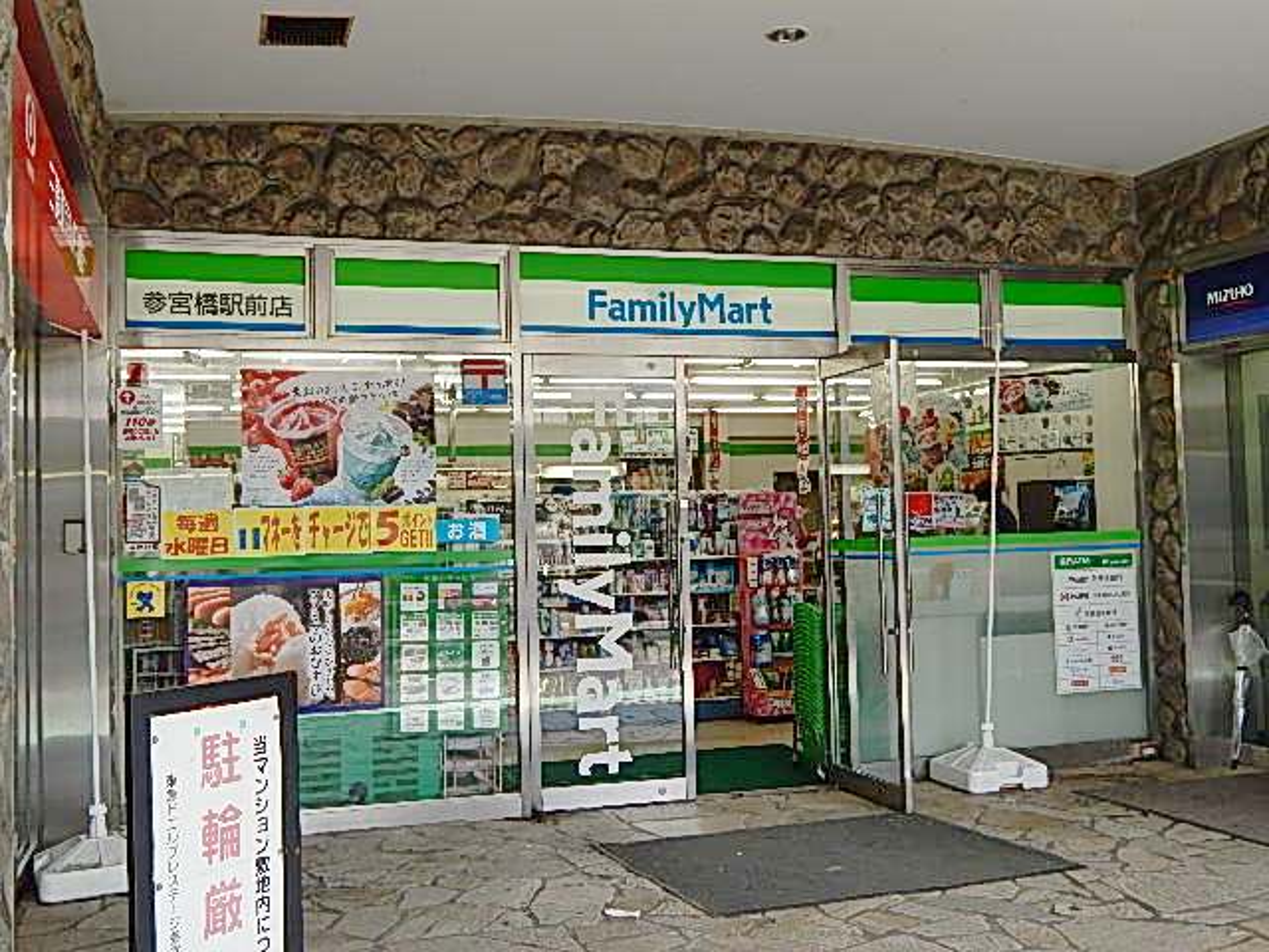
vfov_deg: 37.7
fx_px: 1393
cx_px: 634
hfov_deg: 49.0
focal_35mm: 38
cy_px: 476
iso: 125
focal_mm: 6.8
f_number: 3.4
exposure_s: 1/160
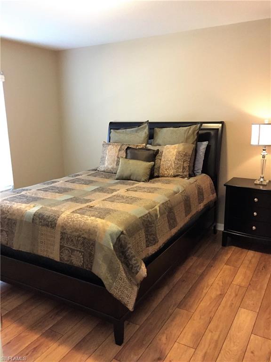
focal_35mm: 29
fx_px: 303
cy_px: 181
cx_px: 136
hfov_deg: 48.2
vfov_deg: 61.7
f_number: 2.2
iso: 250
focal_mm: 4.15
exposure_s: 1/30
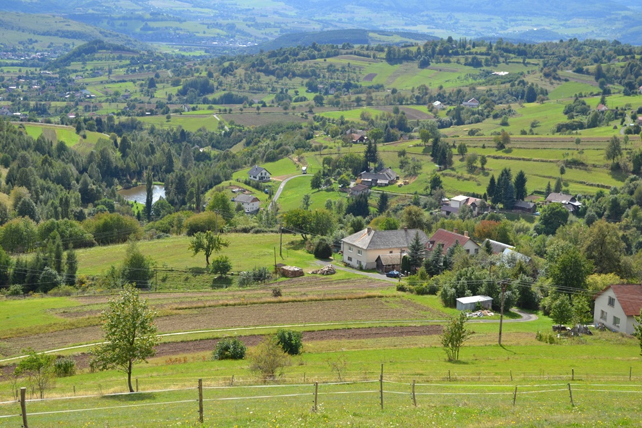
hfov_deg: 29.3
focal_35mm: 69
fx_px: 1230
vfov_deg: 19.7
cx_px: 321
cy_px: 214
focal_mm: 46
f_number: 8
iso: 100
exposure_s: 1/250
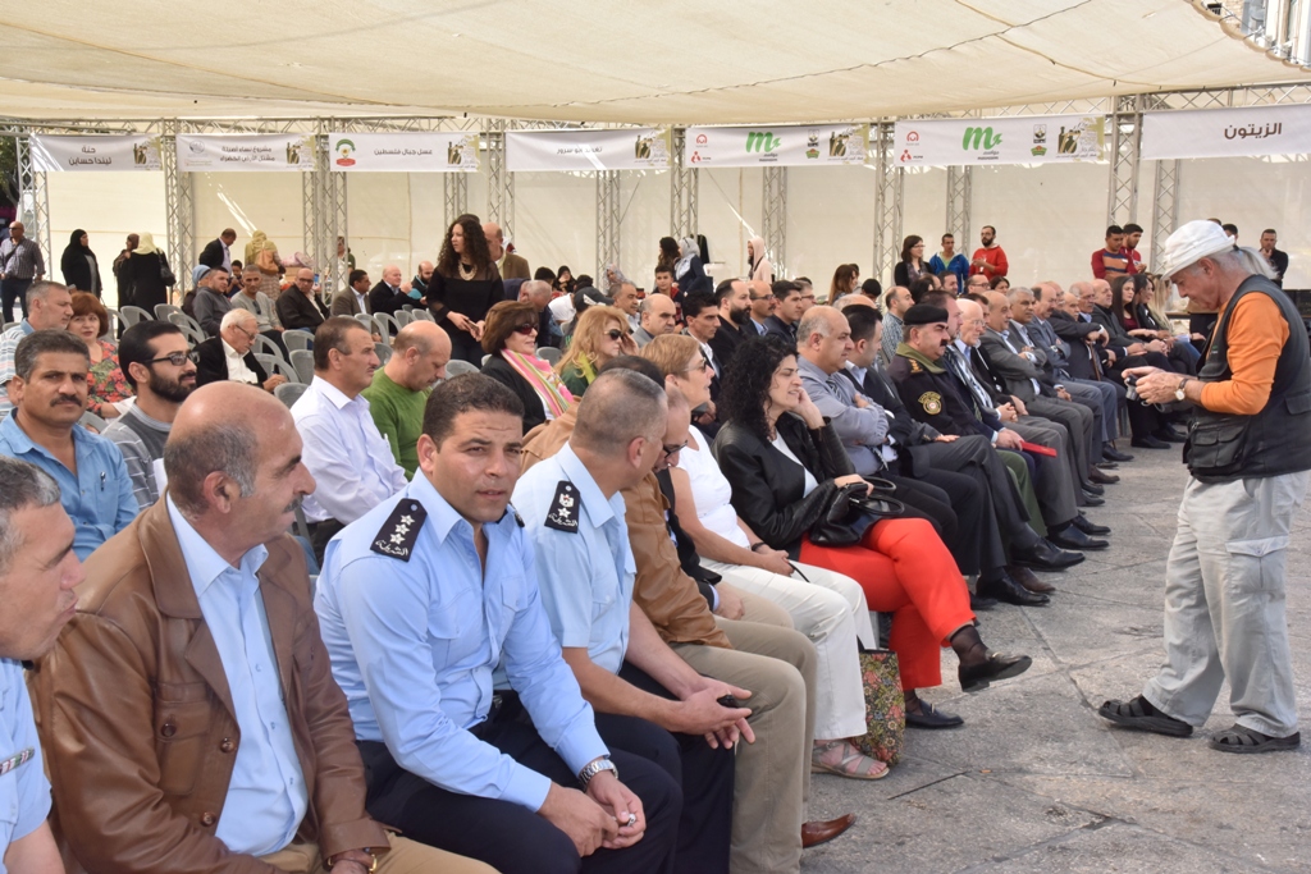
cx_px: 656
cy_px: 437
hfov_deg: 42.7
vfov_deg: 29.3
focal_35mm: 46
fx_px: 1675
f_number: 22
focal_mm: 46
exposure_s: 1/250
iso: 1600
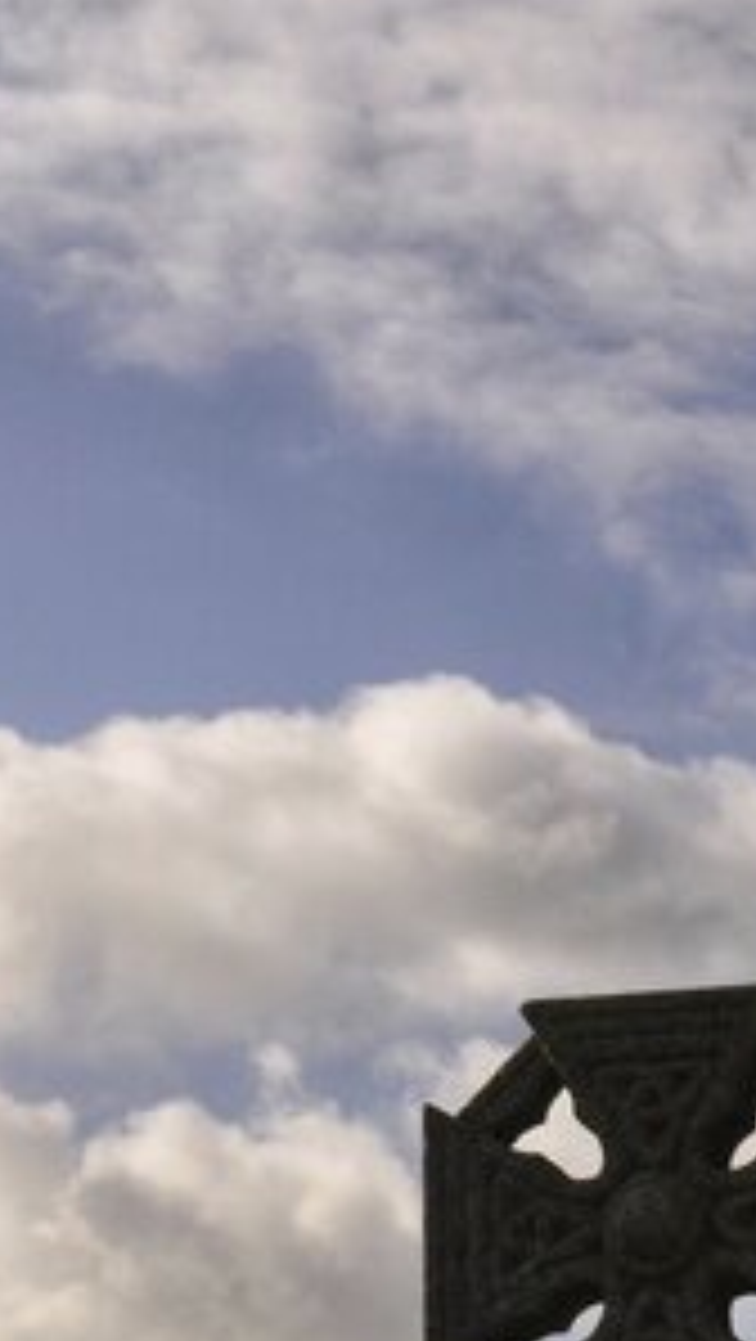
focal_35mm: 148
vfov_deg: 13.9
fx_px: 5280
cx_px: 860
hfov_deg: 8.1
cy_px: 1773
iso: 250
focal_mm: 35
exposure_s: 1/320
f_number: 9
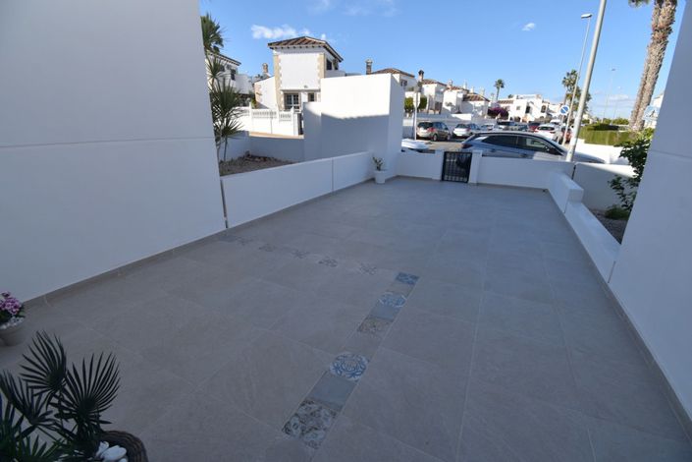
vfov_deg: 77.3
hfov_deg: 100.4
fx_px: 288
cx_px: 346
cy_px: 231
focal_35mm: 15
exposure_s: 1/250
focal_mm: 10
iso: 100
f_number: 8
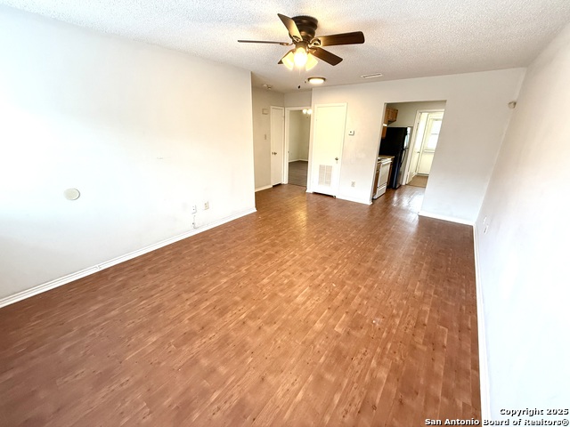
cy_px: 214
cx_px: 285
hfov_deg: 102.1
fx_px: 231
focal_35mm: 14
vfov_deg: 85.7
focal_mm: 2.22
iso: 320
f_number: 2.2
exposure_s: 1/120
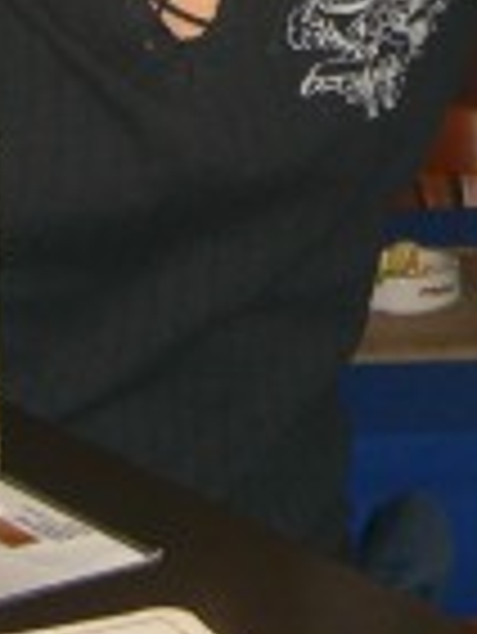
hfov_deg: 9.0
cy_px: -198
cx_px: 608
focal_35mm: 162
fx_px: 2972
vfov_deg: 11.8
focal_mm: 7.9
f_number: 2.8
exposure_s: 1/60
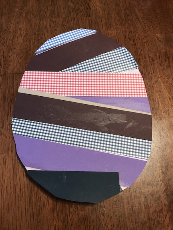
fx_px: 187
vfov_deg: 63.4
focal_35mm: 28
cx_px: 86
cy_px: 115
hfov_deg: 49.7
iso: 50
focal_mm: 3.99
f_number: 1.8
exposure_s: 1/15
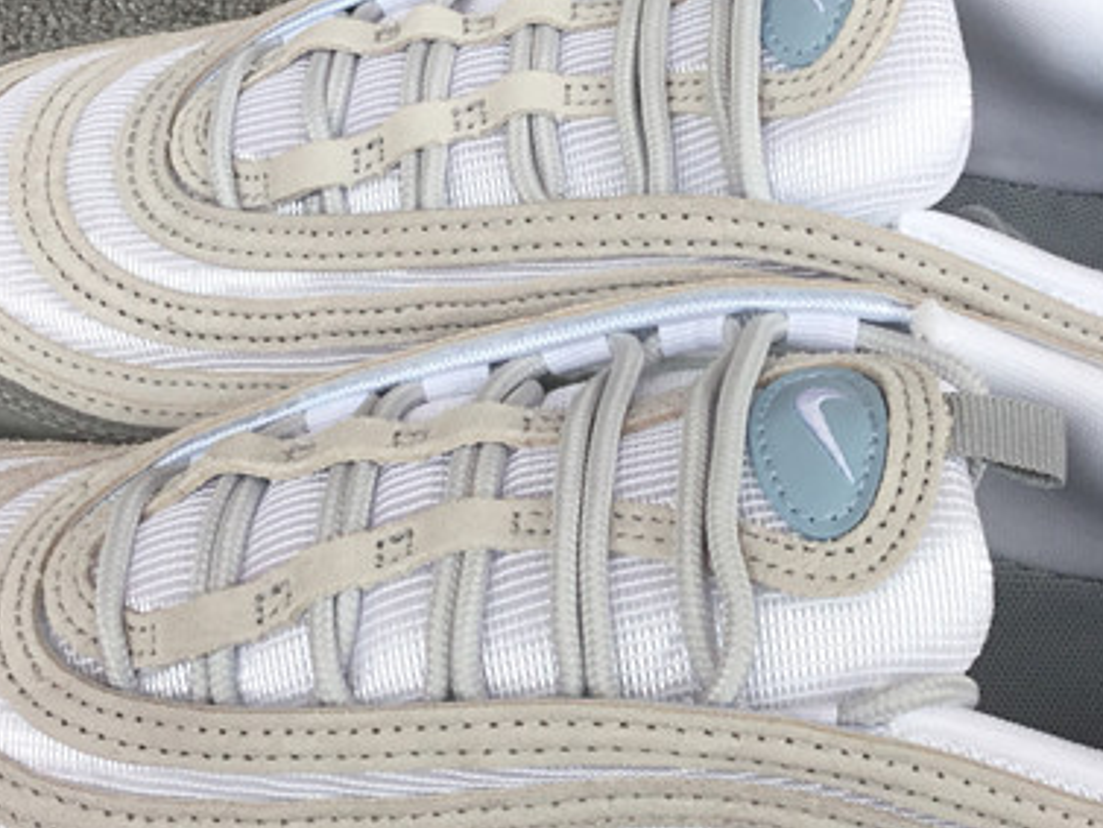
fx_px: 2359
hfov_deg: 26.3
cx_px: 647
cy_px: 437
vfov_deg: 19.9
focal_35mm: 74
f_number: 2.4
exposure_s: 1/178
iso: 25
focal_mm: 3.3
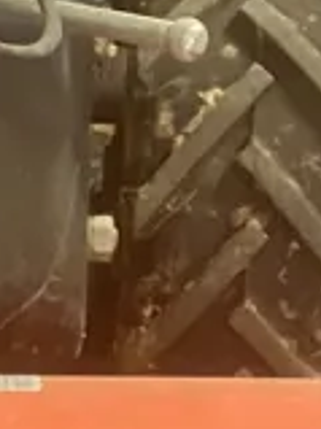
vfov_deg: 9.4
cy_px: 1139
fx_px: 2229
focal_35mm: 180
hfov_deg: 8.1
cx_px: -143
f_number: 1.8
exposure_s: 1/33
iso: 250
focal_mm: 3.99
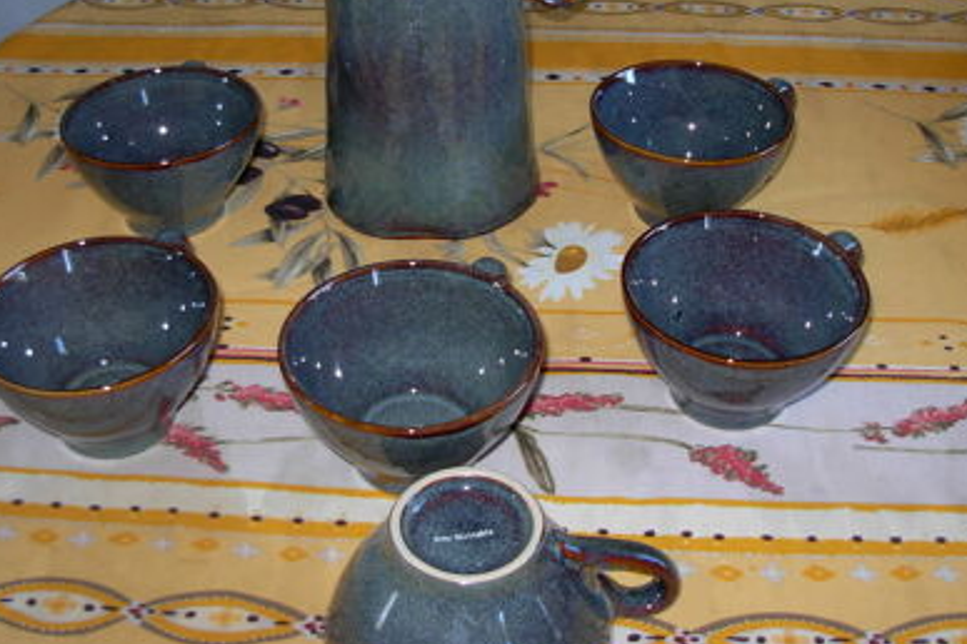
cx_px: 465
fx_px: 1316
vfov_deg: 27.5
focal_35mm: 49
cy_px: 252
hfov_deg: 40.3
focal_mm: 6.3
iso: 79
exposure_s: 1/22.6
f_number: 2.9
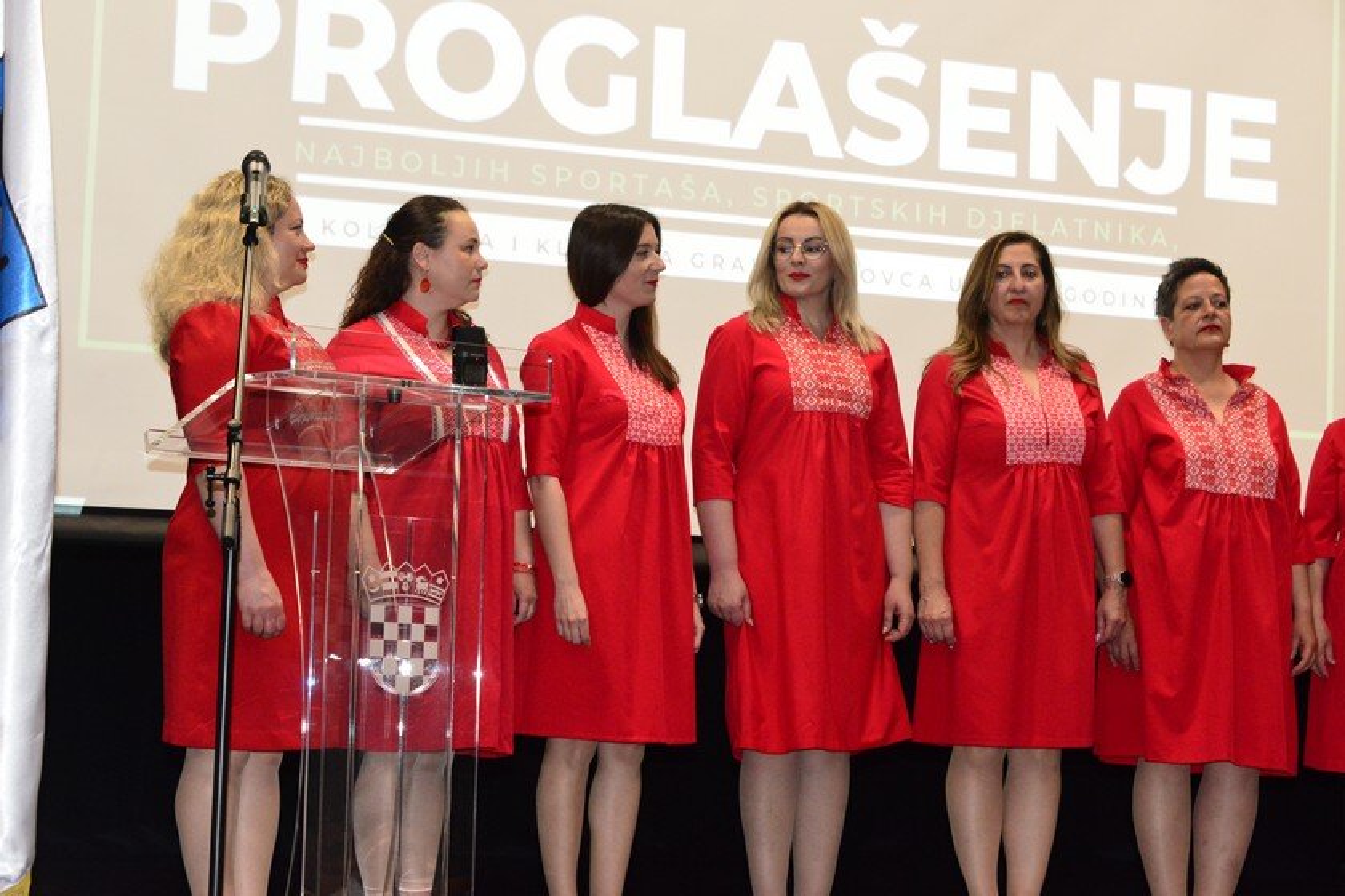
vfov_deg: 16.7
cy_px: 448
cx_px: 672
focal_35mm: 82
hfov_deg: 24.8
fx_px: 3063
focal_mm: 82
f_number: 7.1
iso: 5600
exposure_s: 1/60
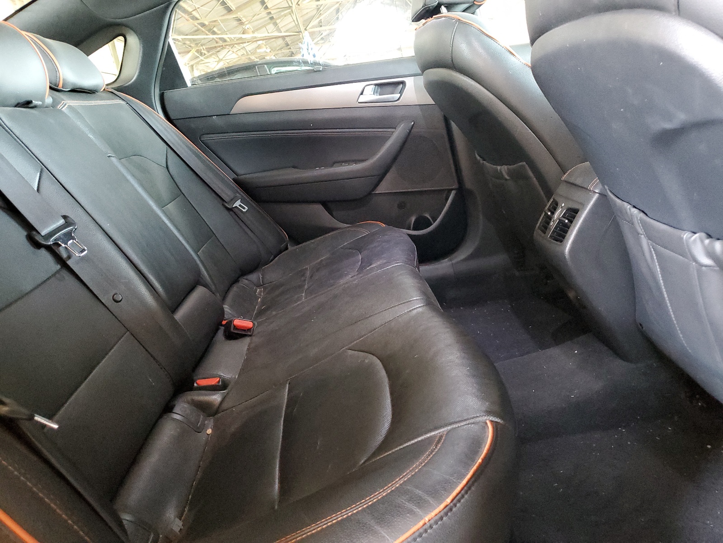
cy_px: 272
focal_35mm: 26
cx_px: 362
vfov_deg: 53.1
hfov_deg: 67.3
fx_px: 543
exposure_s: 1/15
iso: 693
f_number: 1.5
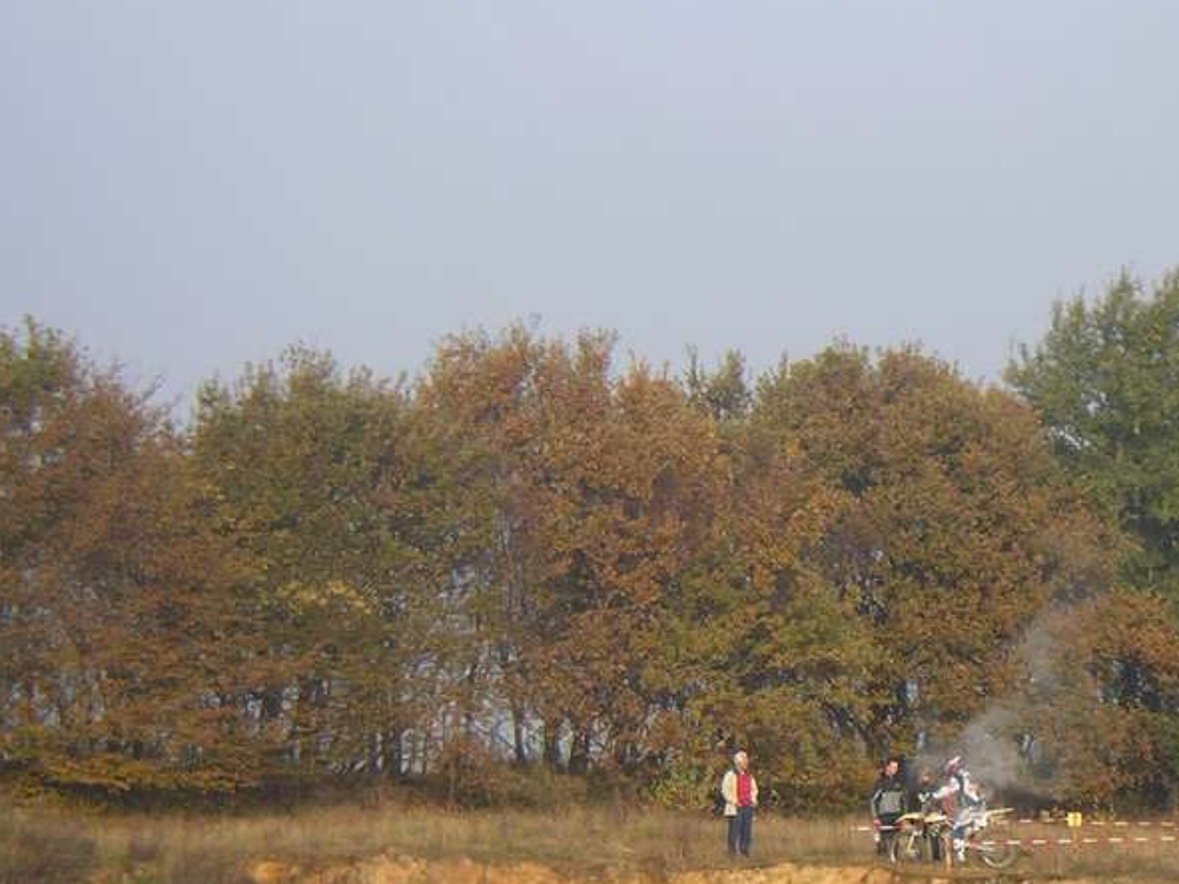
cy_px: 692
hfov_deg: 11.2
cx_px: 850
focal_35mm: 176
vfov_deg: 8.4
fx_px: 5993
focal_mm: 16
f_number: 3.9
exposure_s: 1/250
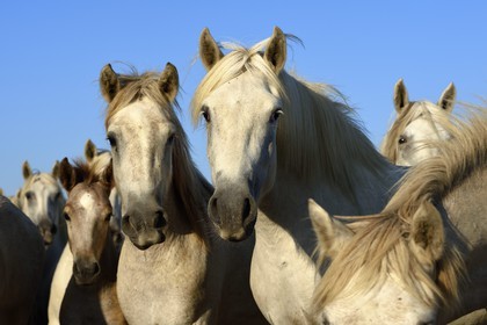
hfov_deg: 23.6
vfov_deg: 15.9
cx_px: 244
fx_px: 1163
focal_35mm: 86
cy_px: 162
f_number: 8
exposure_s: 1/800
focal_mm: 86
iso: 200
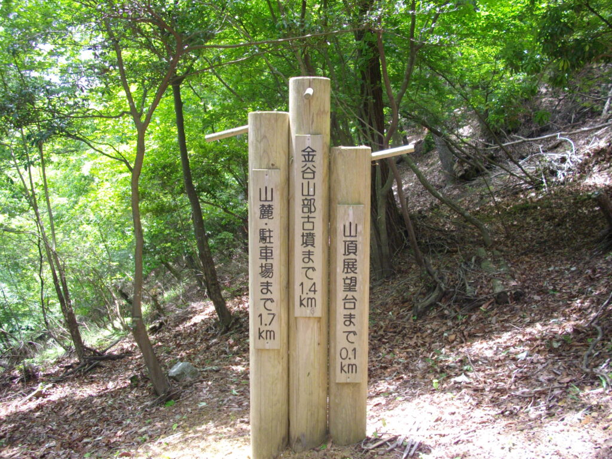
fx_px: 654
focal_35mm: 37
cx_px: 306
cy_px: 230
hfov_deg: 50.1
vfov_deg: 38.7
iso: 150
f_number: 2.8
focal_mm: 6.2
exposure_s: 1/125
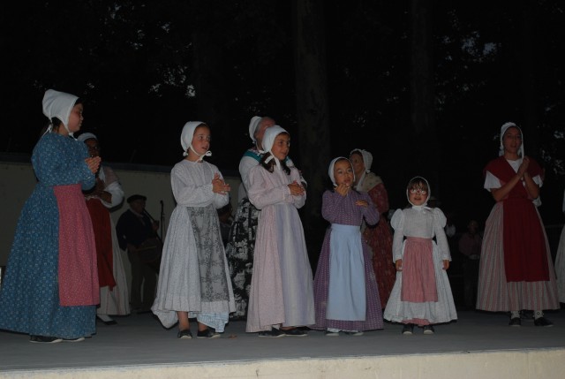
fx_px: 1037
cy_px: 190
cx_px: 282
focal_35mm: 66
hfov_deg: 30.5
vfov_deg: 20.7
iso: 360
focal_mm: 44
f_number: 5.3
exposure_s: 1/60
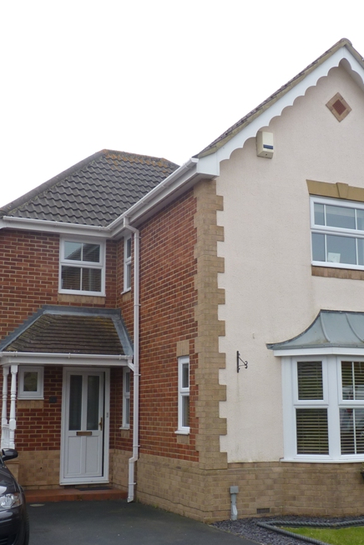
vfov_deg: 44.4
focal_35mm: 44
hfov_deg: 30.5
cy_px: 301
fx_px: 667
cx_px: 183
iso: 80
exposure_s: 1/1000
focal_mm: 4.8
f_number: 2.8
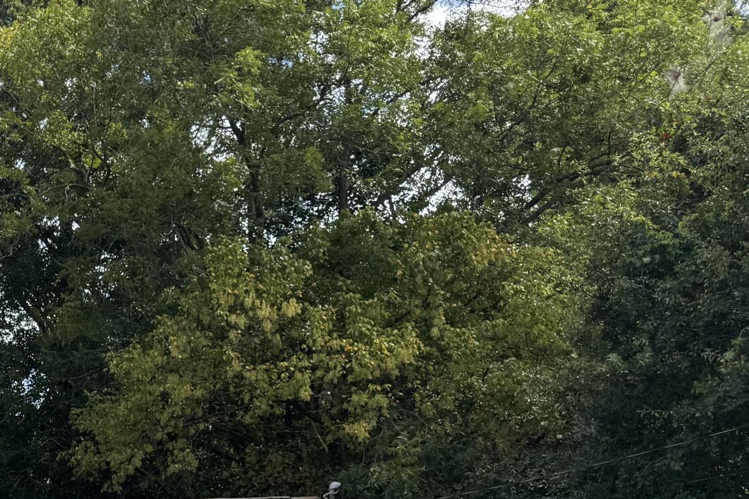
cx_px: -105
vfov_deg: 18.9
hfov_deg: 27.2
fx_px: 1394
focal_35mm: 67
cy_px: 635
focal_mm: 6.76
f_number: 1.78
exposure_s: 1/1721
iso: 80
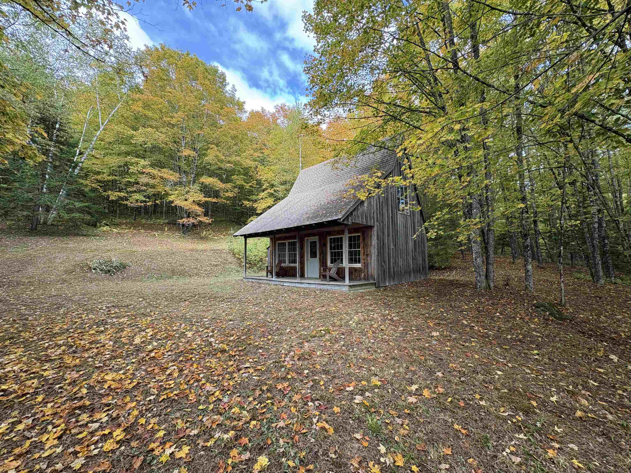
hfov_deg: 102.1
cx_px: 316
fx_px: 255
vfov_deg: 85.7
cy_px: 236
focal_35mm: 14
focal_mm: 2.22
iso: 32
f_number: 2.2
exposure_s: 1/99
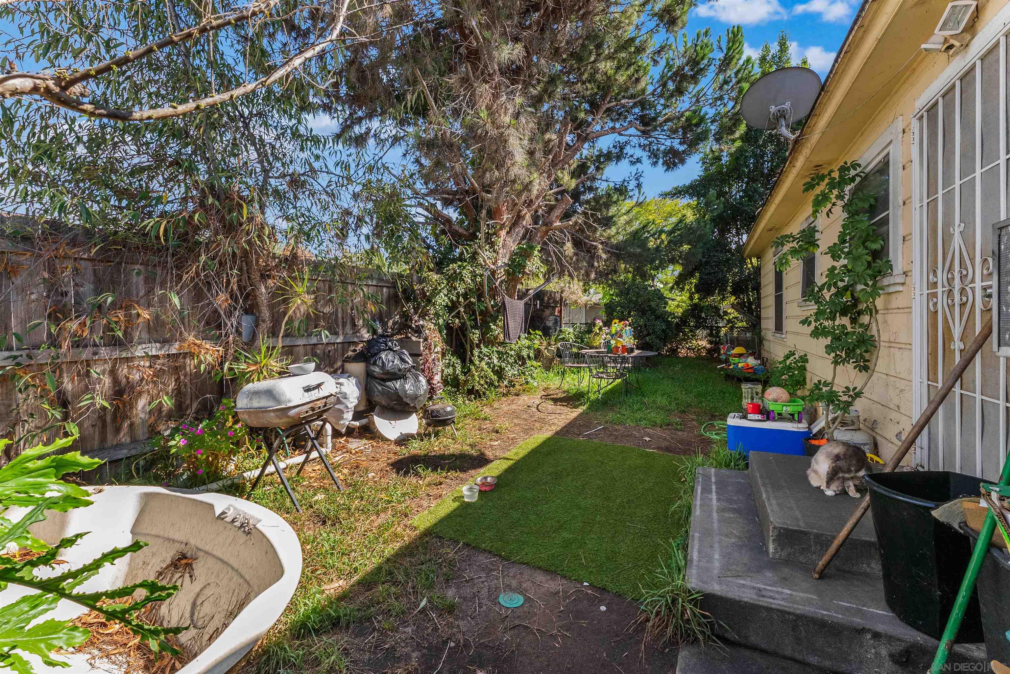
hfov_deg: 104.2
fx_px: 393
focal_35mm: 14
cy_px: 337
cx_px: 505
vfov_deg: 81.3
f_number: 10
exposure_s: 1/200
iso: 640
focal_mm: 14
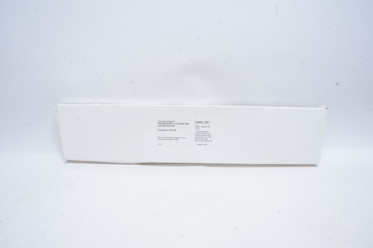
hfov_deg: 67.4
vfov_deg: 47.8
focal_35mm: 27
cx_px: 186
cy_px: 124
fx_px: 279
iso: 800
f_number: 20
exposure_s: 1/5
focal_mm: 18
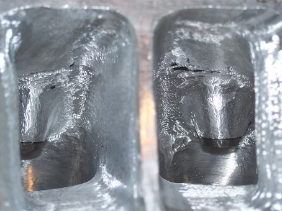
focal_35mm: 97
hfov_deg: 20.1
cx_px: 201
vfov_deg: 15.2
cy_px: 125
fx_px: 790
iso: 80
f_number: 3.2
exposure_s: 1/80
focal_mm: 9.1
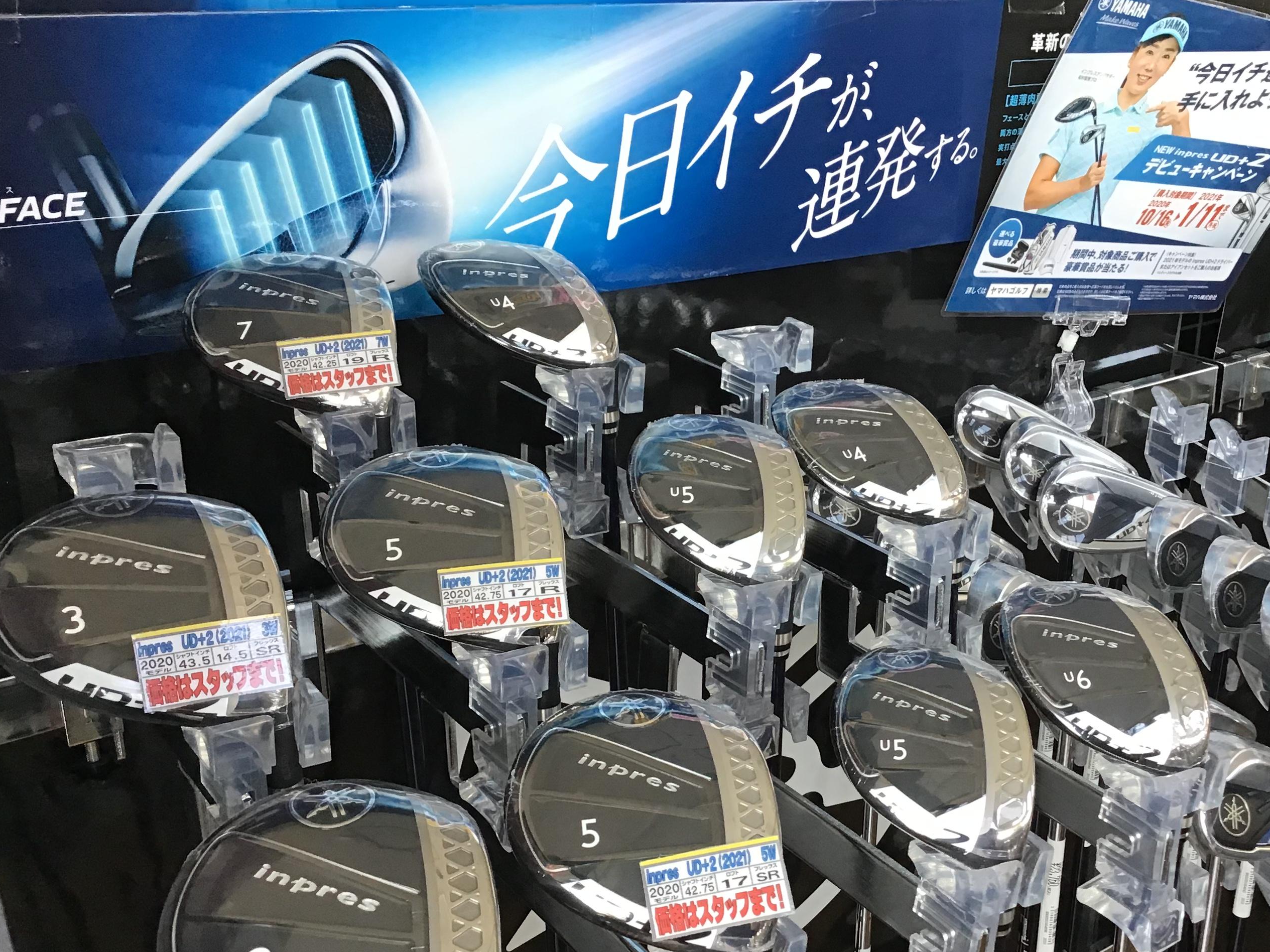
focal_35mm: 40
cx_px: 749
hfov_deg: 46.6
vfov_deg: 35.8
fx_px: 1467
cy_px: 574
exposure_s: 1/30
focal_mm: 3.3
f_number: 2.4
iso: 50
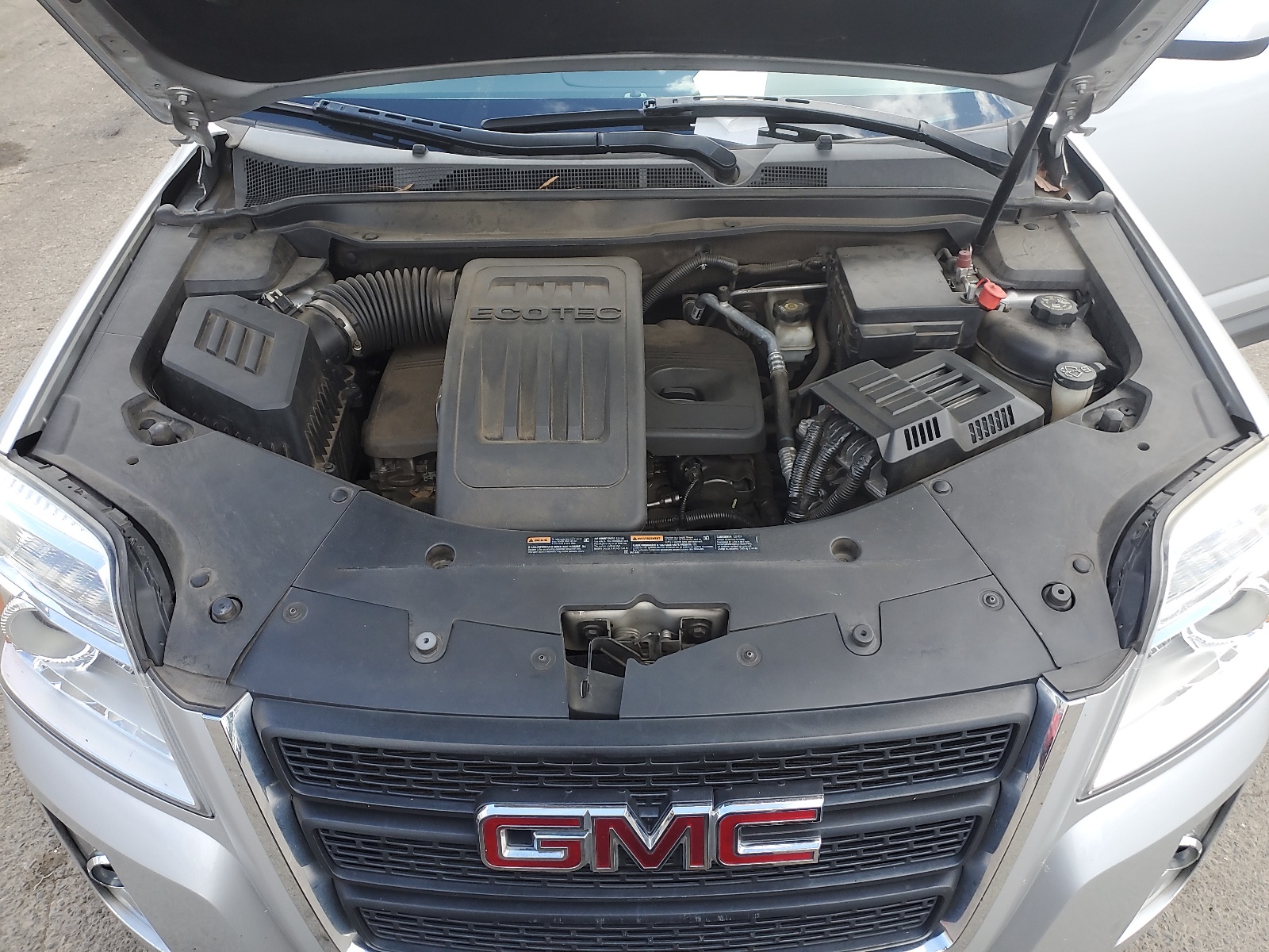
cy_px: 476
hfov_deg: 67.3
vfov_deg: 53.1
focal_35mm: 26
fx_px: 953
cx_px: 634
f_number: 1.5
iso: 50
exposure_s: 1/476
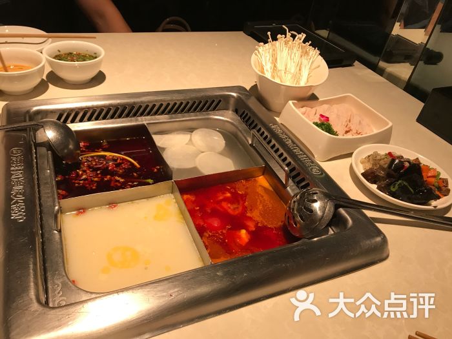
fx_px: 366
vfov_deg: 49.7
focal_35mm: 28
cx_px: 226
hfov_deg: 63.4
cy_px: 170
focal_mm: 3.99
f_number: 1.8
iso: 25
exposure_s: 1/33
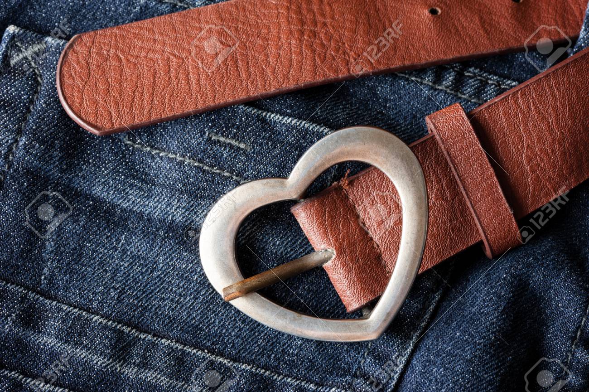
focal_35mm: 105
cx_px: 294
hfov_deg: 19.5
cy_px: 196
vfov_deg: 13.0
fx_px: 1717
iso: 200
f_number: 14
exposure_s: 1/160
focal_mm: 105
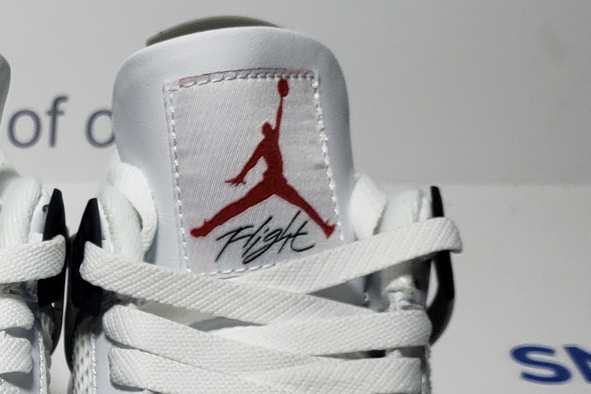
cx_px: -92
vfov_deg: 15.6
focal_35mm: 84
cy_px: 490
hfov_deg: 22.5
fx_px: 1379
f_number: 1.5
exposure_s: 1/572
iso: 50
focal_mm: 4.3
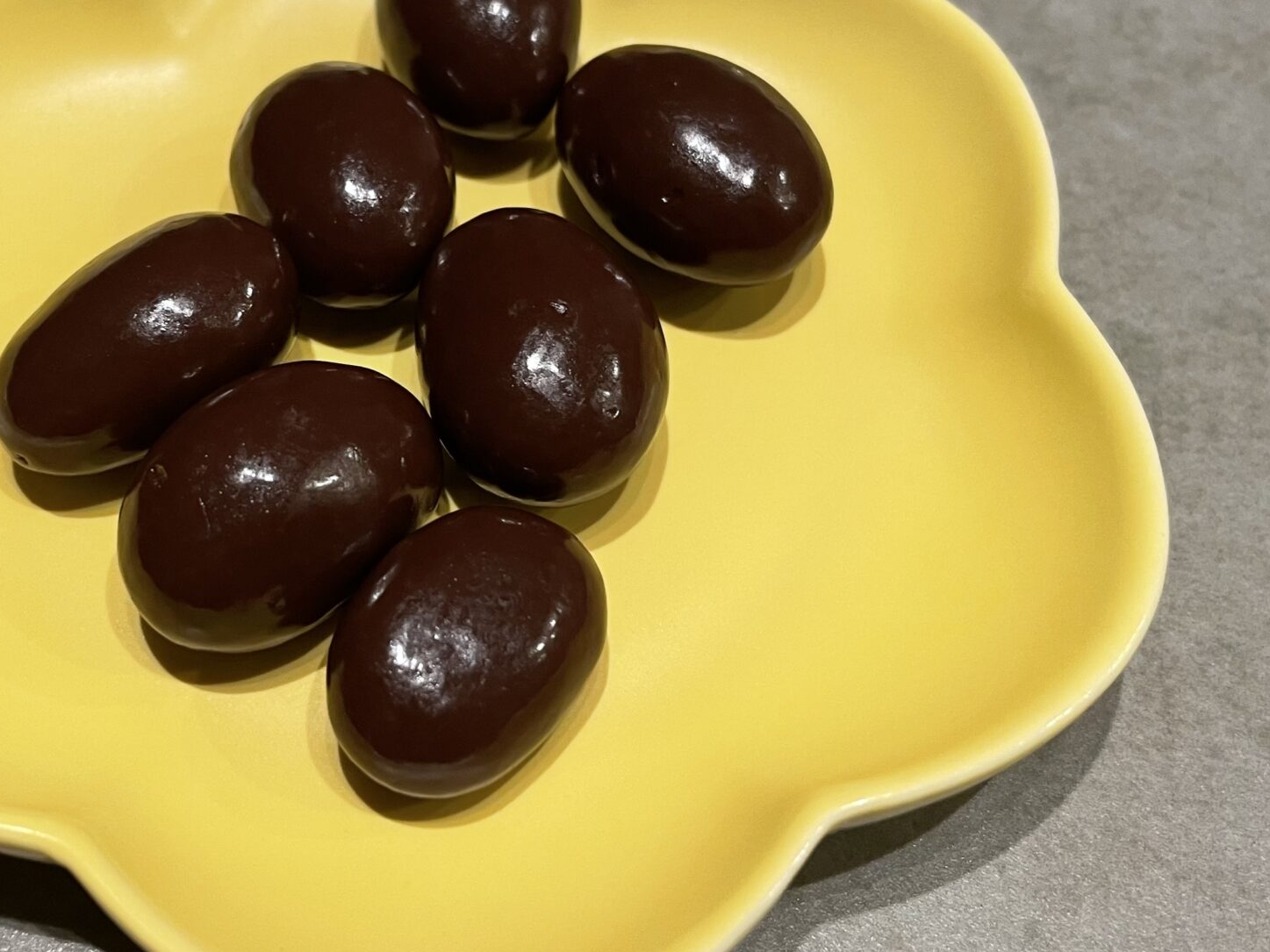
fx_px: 1688
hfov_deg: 40.4
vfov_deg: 31.5
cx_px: 358
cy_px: 414
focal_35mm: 46
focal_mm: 4.2
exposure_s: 1/50
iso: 64
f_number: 1.6
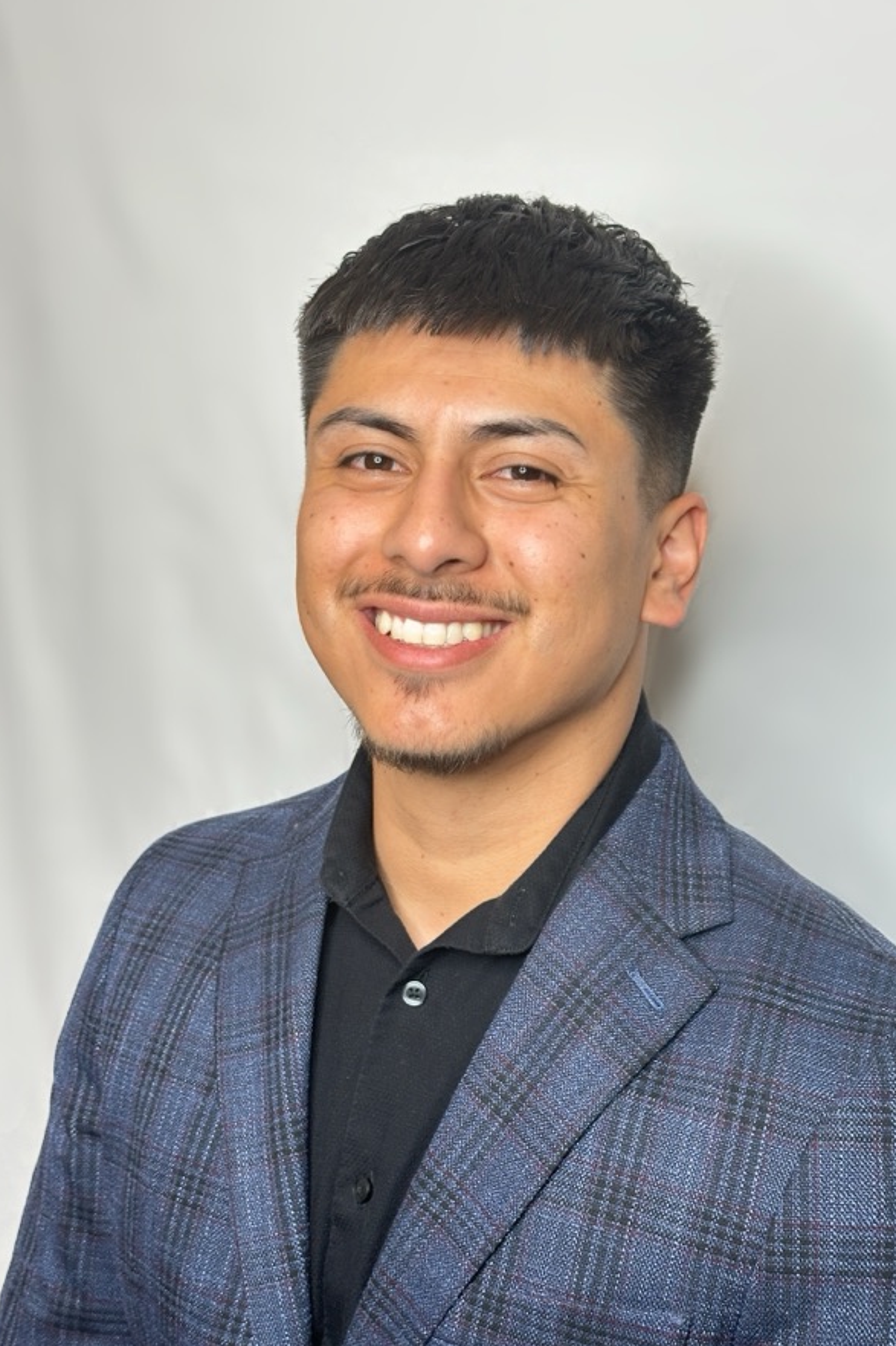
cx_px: 495
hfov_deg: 26.5
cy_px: 666
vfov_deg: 38.9
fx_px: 1905
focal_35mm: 51
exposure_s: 1/60
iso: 100
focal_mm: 6.86
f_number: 1.78
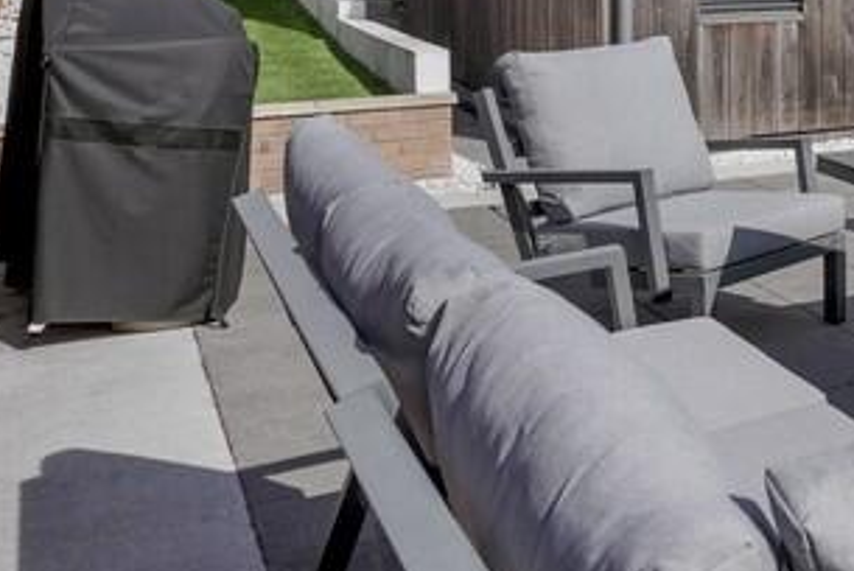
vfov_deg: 22.1
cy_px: -111
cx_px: 1277
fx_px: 1353
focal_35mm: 57
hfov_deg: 26.0
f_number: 8
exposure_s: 1/640
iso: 250
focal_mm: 17
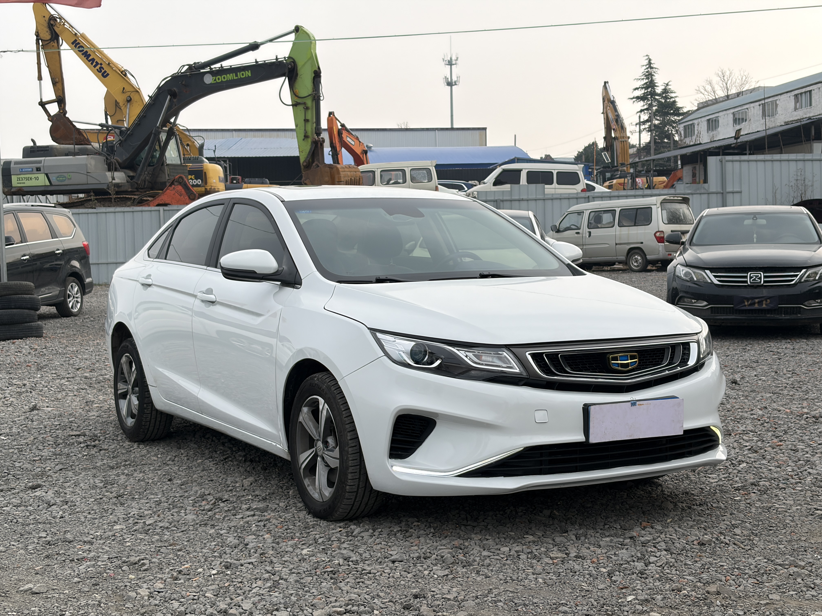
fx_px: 1235
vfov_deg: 28.0
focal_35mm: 52
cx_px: 411
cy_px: 308
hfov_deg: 36.8
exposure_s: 1/1667
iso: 32
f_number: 1.6
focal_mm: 5.96
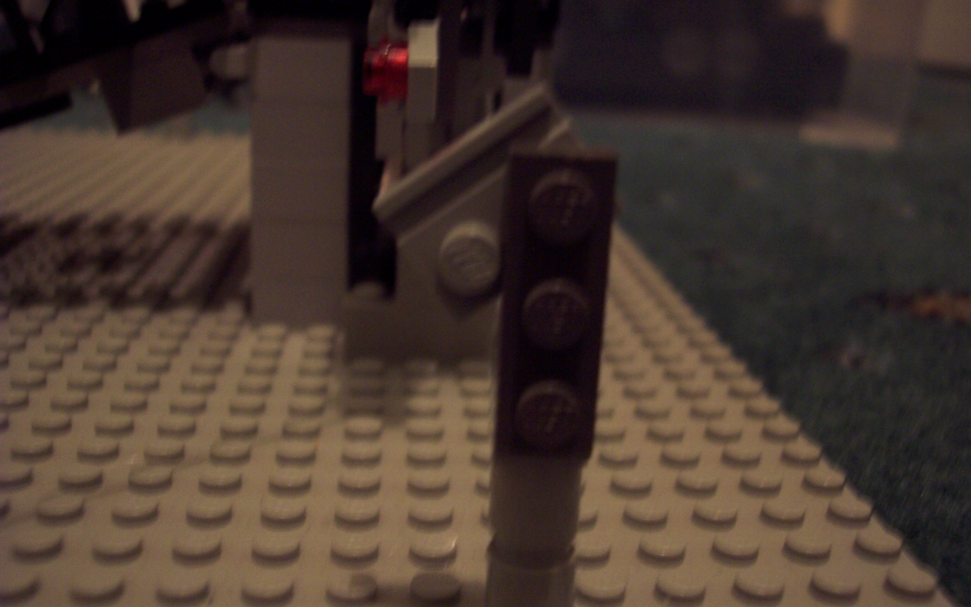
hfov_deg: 47.2
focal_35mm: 42
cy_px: 314
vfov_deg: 30.5
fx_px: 1111
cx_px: 489
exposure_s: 1/4
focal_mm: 8
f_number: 3.4
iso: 200
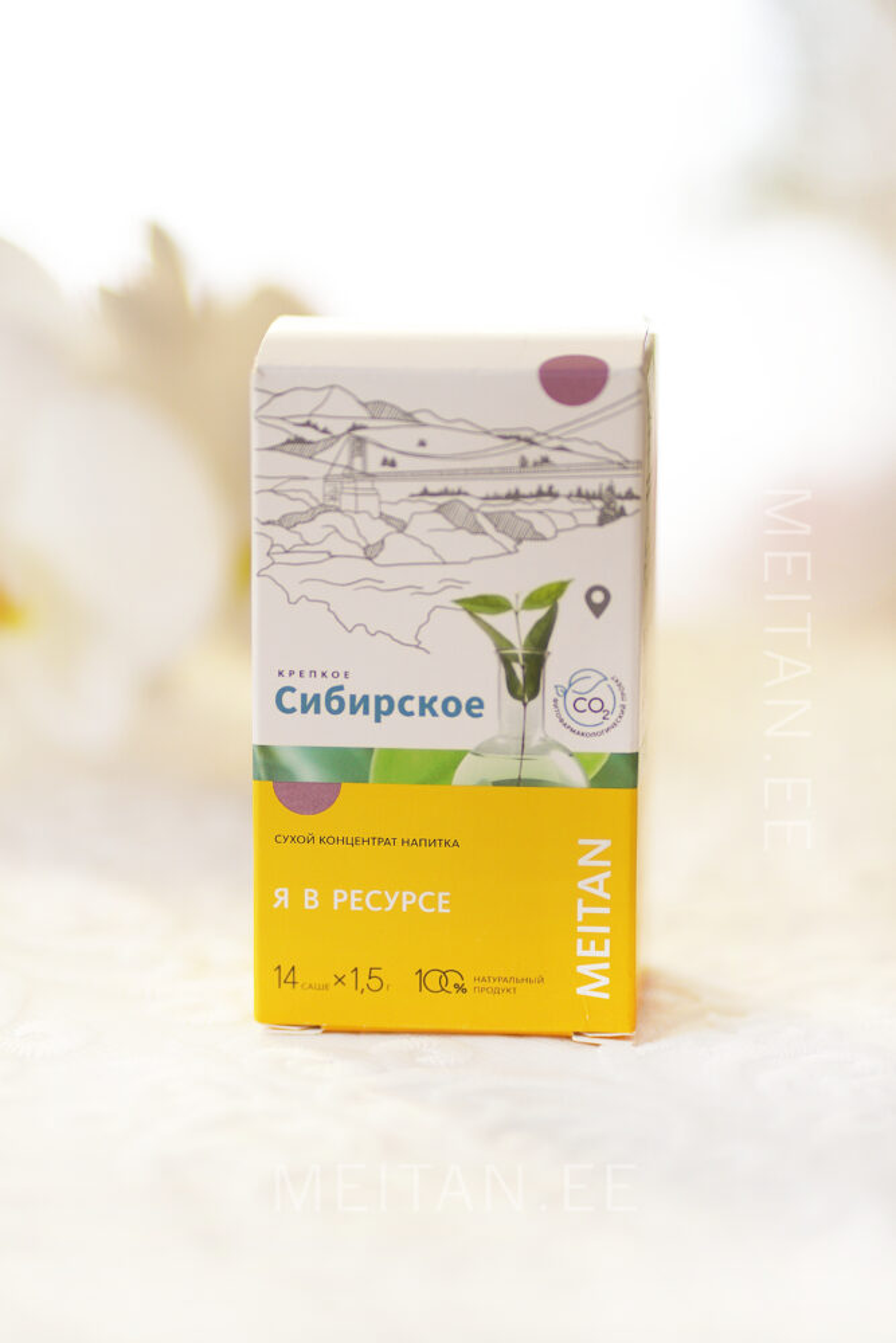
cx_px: 448
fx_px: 3172
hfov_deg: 16.1
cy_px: 672
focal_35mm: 85
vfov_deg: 23.9
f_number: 2.2
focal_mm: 85
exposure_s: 1/400
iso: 500
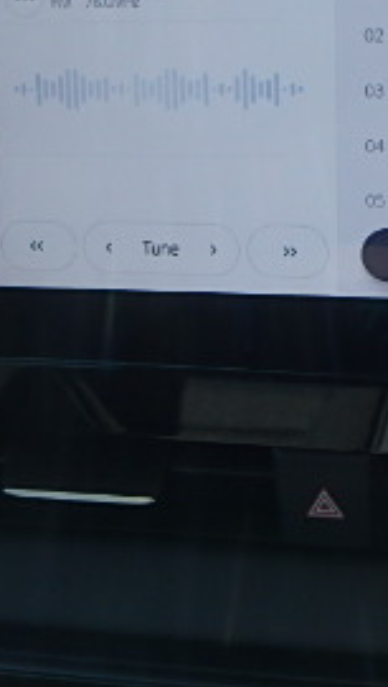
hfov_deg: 21.8
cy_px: 106
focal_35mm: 54
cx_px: 350
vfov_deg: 36.7
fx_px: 985
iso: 125
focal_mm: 3.7
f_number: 3.5
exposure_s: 1/125
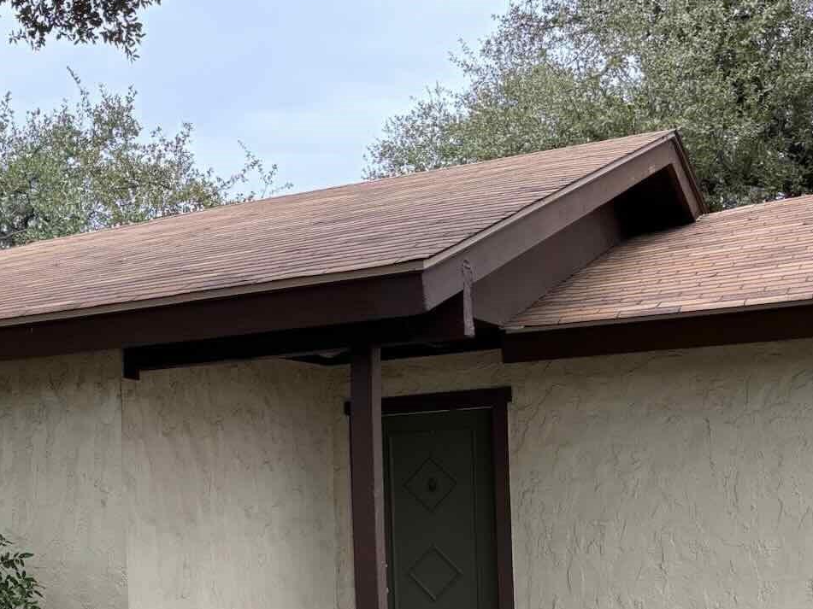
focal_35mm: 56
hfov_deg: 33.0
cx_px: 121
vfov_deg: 25.5
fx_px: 1315
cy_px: 506
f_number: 1.6
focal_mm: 5.96
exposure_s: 1/169
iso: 40
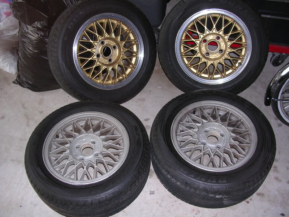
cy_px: 108
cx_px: 144
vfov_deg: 37.7
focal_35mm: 38
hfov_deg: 49.0
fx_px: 317
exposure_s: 1/60.1
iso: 50
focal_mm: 5.8
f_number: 2.8
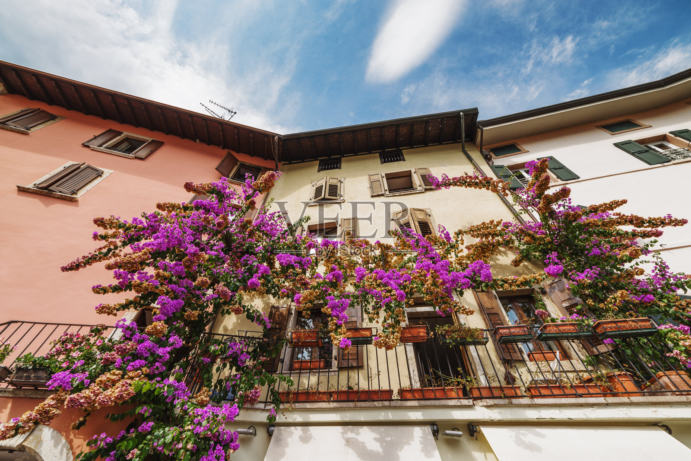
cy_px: 230
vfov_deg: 81.2
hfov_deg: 104.2
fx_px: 269
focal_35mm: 14
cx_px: 346
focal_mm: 14
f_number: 10
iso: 50
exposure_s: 1/100
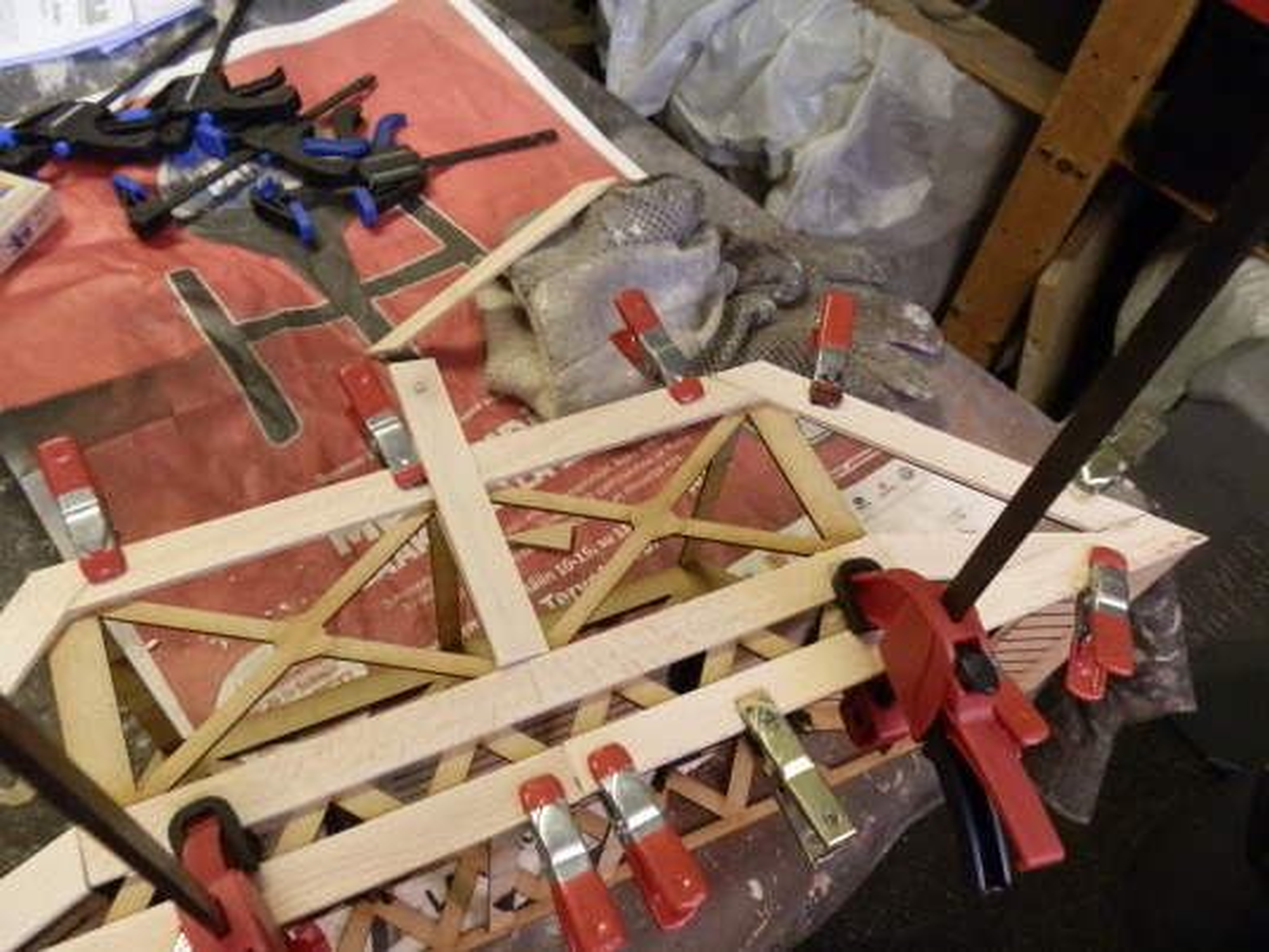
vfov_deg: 49.7
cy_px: 476
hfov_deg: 63.4
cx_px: 634
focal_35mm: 28
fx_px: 1026
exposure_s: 1/30
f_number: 3.1
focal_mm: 5
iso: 400
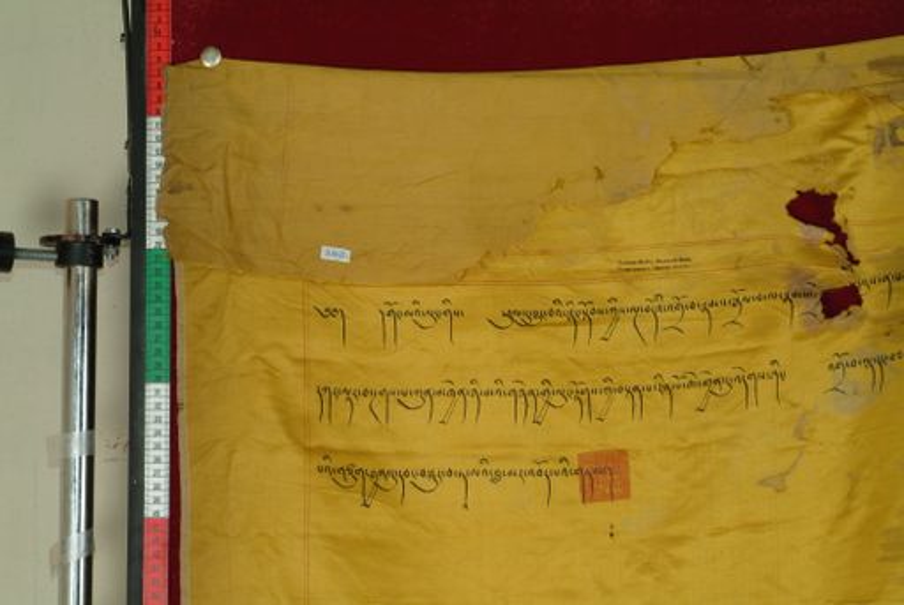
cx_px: 452
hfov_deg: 23.0
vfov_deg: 15.5
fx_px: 2226
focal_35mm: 88
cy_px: 302
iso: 160
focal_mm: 59
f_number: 13
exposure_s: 1/20
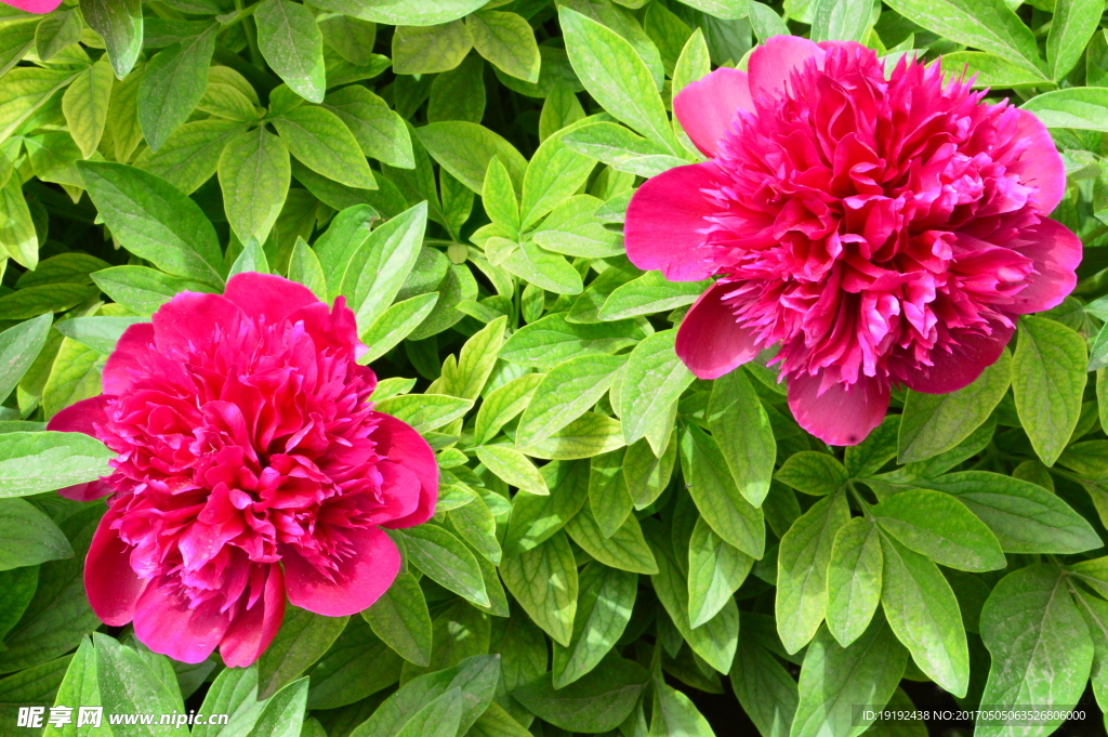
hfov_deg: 21.9
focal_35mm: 93
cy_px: 368
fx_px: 2860
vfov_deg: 14.7
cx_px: 554
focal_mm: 62
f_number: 20
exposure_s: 1/250
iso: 1800
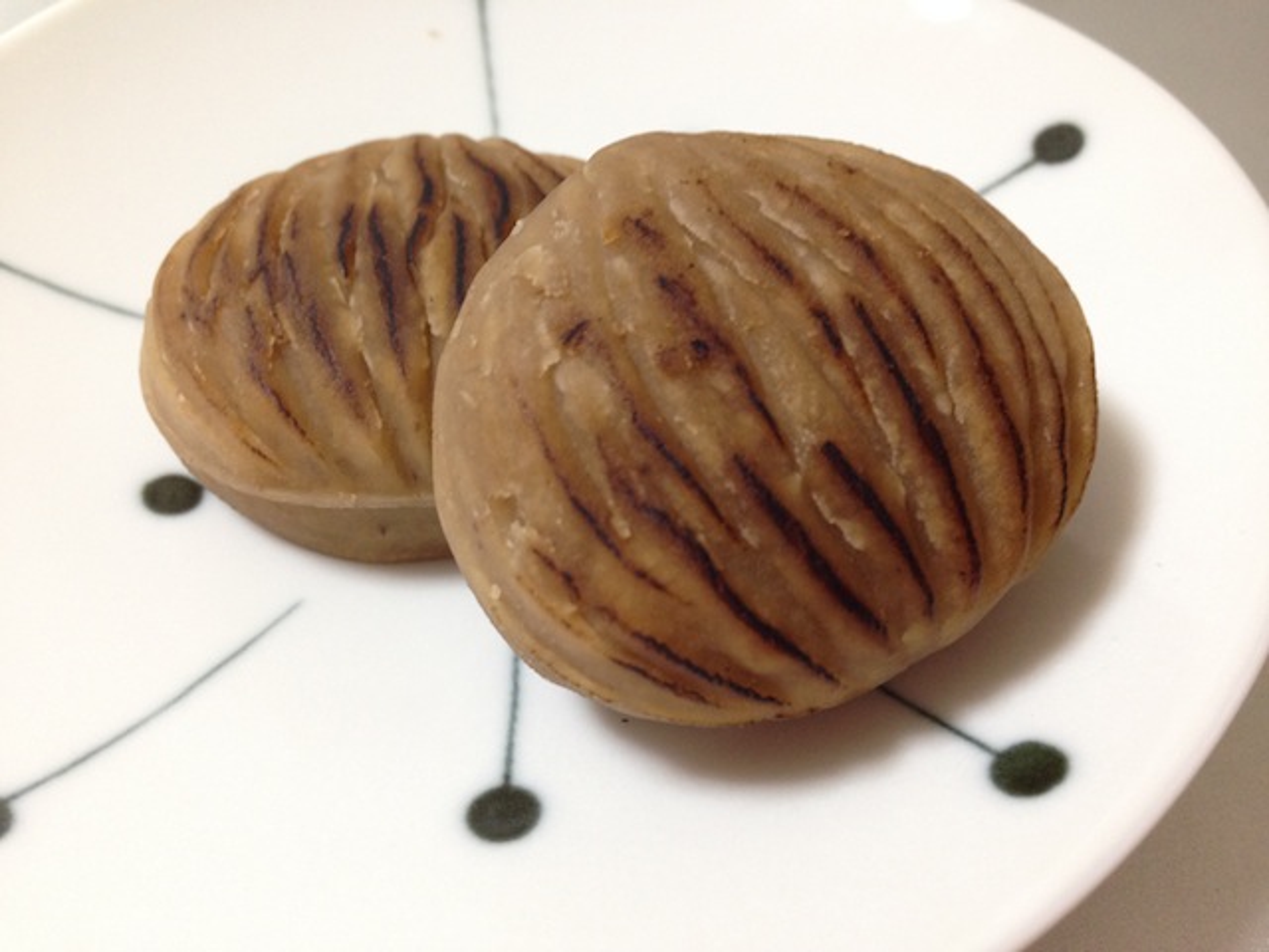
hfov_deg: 55.4
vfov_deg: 42.9
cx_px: 634
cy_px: 476
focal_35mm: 33
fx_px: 1210
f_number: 2.4
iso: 160
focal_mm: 4.12
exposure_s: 1/20
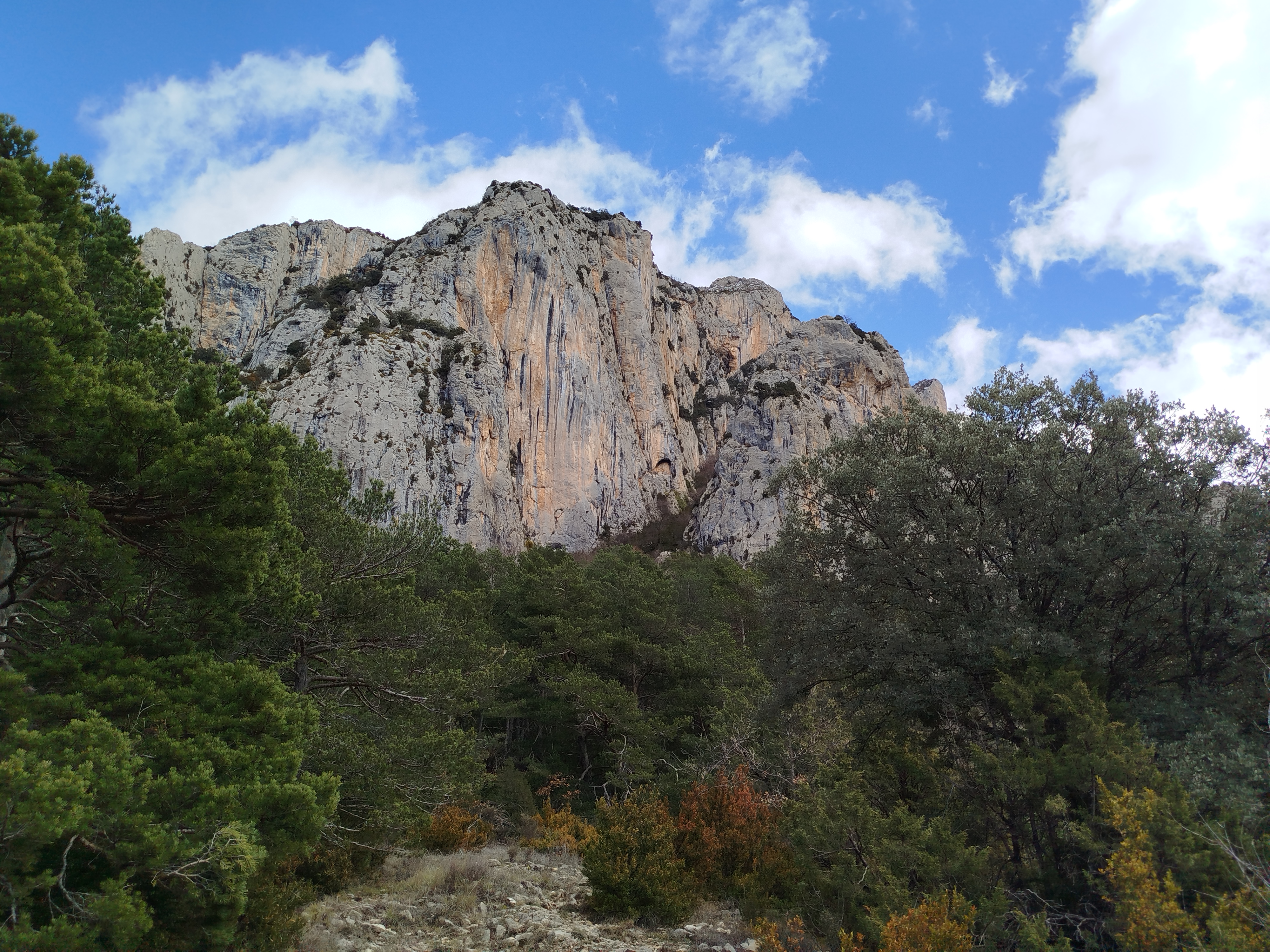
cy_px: 476
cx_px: 635
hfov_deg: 61.7
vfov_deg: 48.2
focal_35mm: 29
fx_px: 1064
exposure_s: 1/917
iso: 50
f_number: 1.7
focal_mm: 5.31
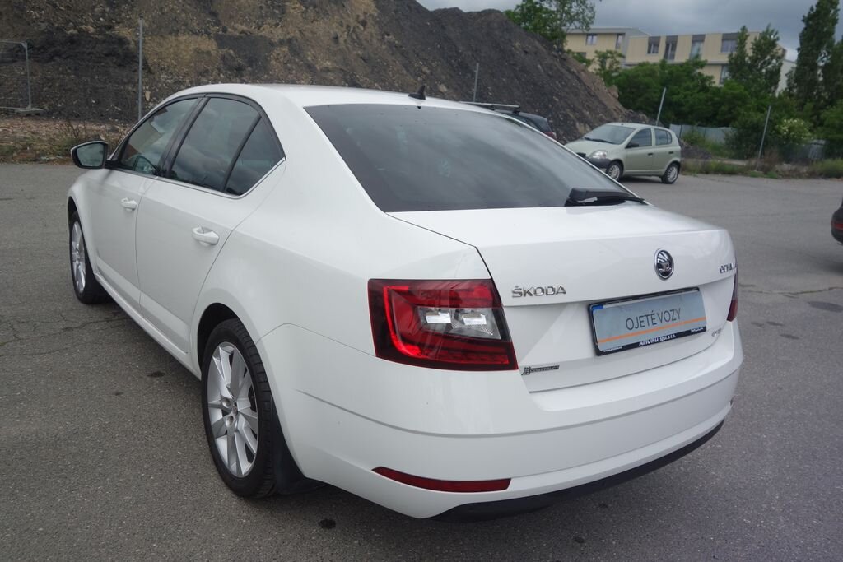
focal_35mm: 28
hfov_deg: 65.5
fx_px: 656
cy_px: 281
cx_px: 422
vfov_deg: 46.4
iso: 125
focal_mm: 10.4
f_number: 2.8
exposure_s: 1/2000
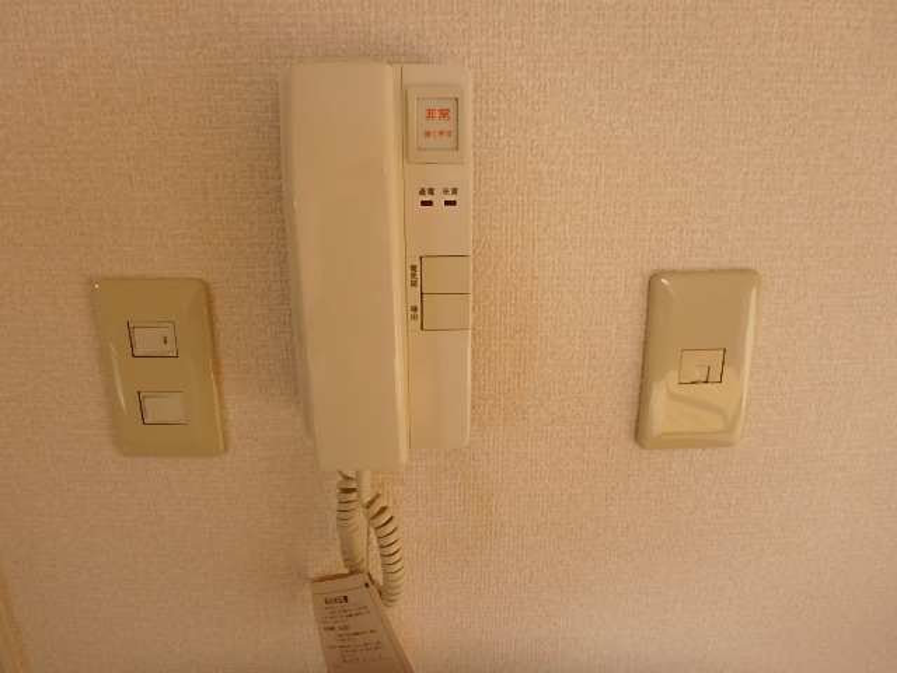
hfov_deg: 79.0
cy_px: 336
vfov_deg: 63.4
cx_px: 448
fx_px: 544
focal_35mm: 21
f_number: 3.5
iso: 125
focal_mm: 3.7
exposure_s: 1/160
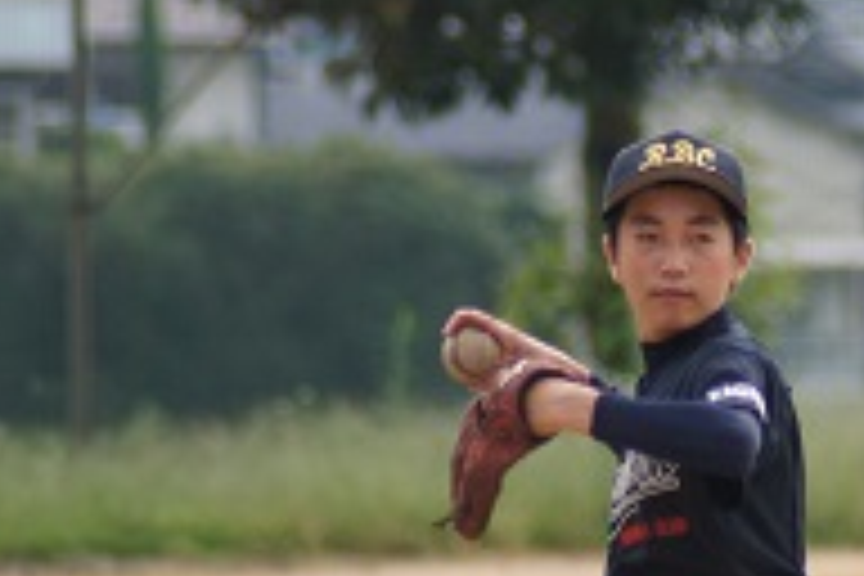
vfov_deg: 1.2
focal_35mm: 1152
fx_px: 27646
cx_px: 675
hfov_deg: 1.8
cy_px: 389
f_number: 5.6
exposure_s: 1/500
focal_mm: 300
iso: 250
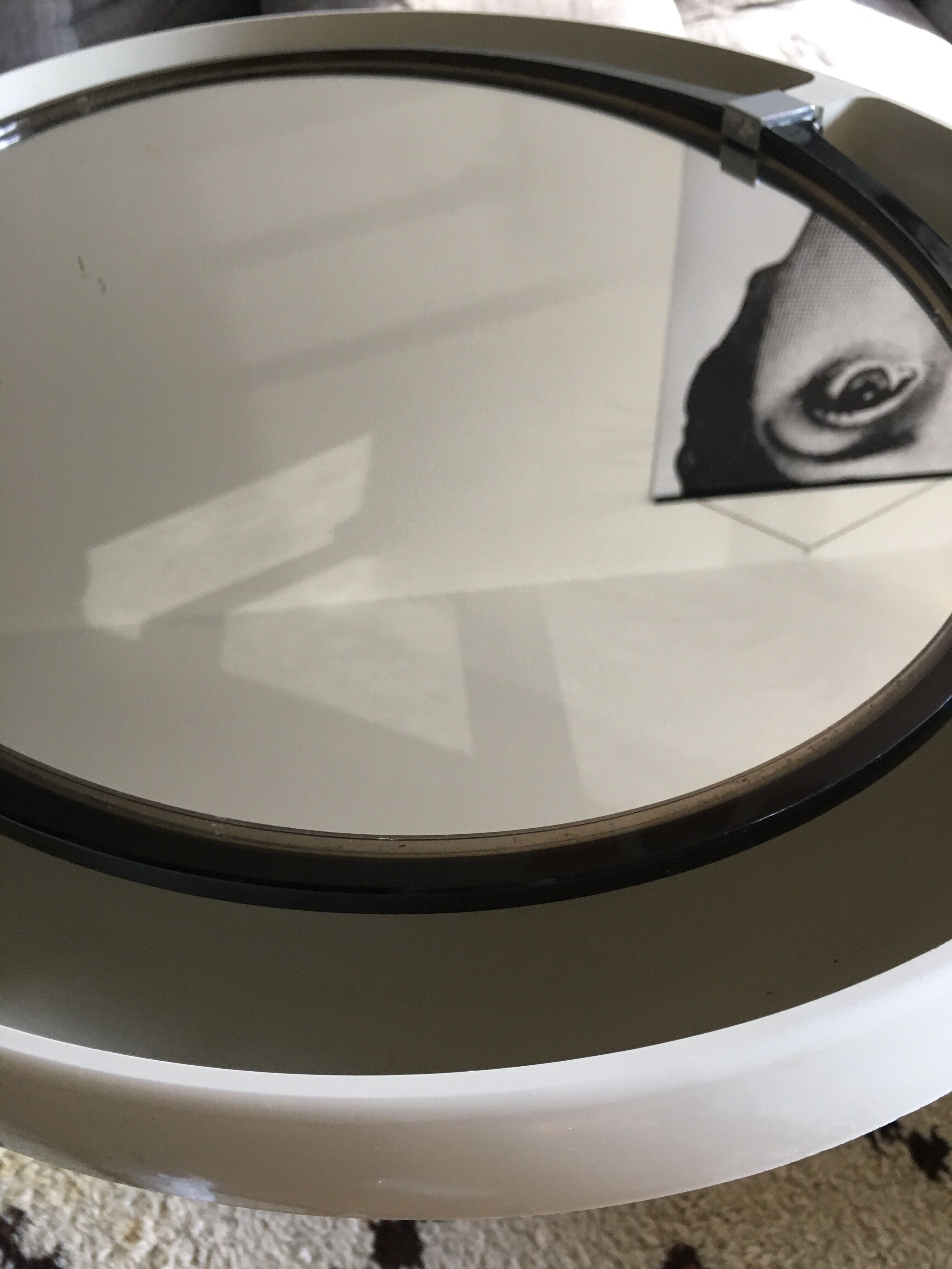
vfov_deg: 61.7
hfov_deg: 48.2
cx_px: 476
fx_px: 1063
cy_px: 634
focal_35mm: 29
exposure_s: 1/17
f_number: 2.2
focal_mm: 4.15
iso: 64
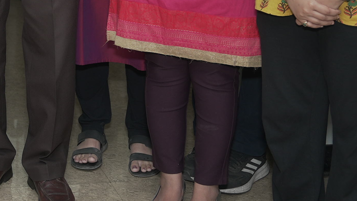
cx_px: -41
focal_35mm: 109
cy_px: -158
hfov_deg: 18.8
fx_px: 1032
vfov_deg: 10.5
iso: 100
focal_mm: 34
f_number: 2.8
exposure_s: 1/160
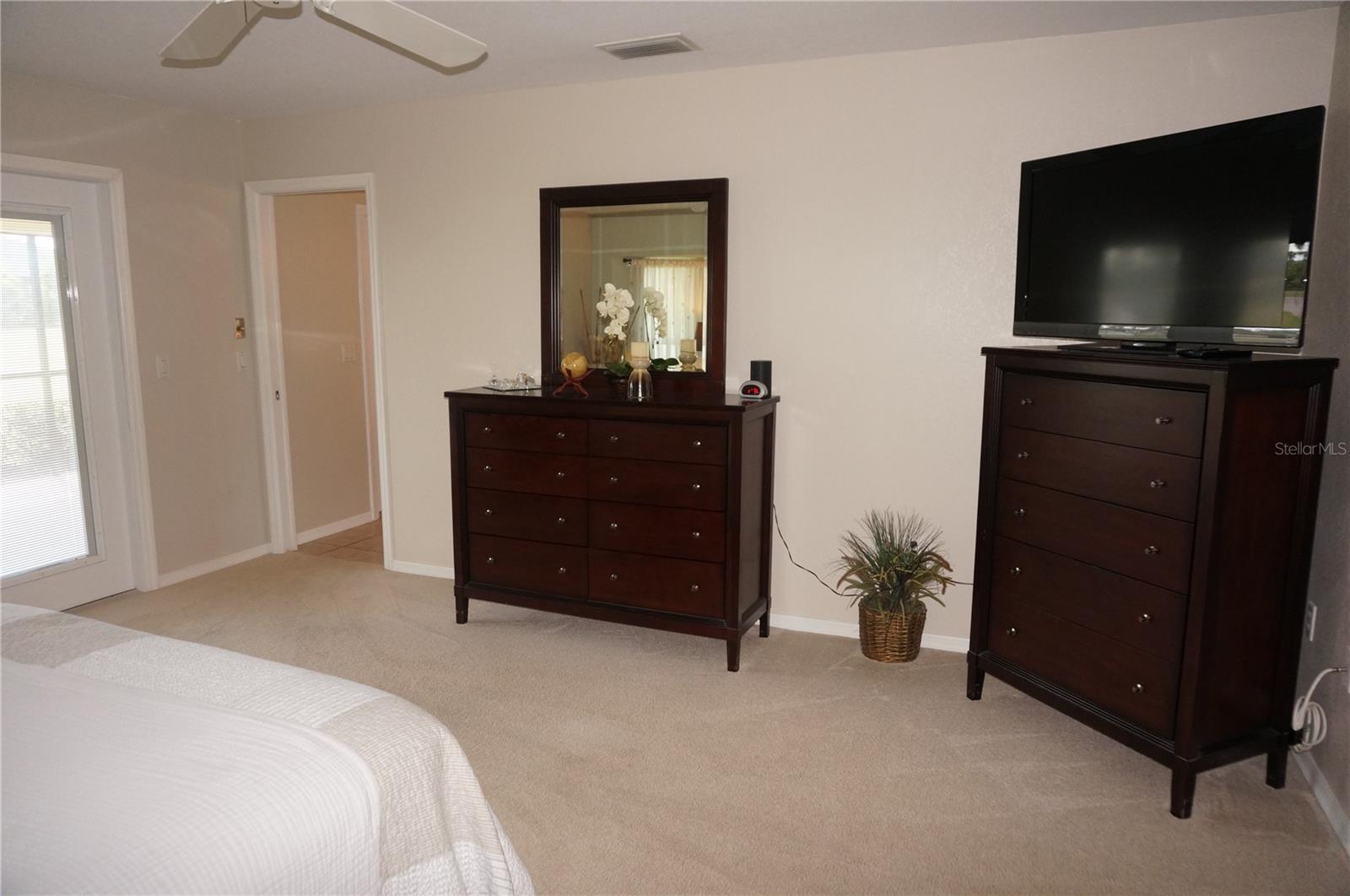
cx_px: 675
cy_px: 448
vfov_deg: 53.0
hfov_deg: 73.8
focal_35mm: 24
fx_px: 899
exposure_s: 1/160
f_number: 4
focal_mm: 16
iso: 800
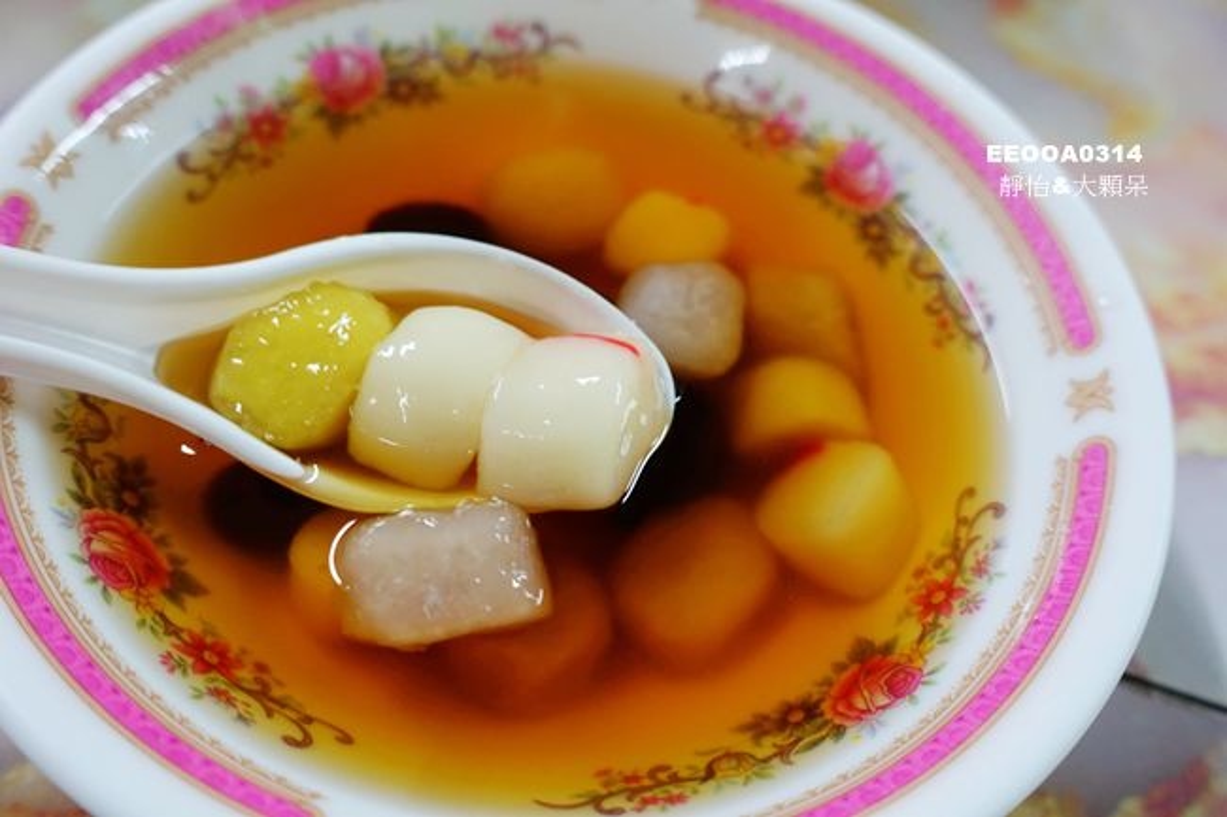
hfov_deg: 63.7
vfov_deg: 44.9
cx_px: 614
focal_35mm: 29
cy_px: 408
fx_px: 988
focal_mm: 10.6
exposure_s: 1/30
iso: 500
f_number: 2.5
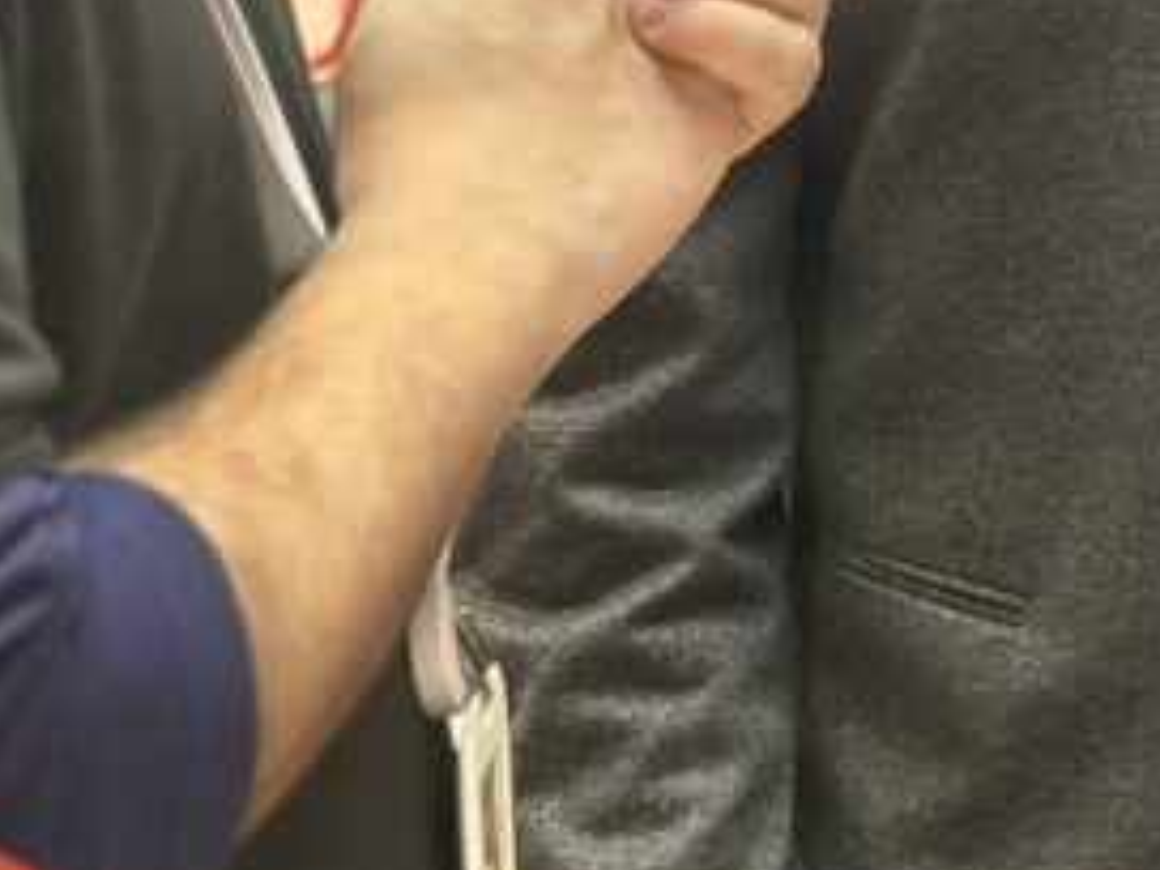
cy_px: -422
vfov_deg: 6.9
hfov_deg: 9.0
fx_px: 7104
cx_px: 1859
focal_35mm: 212
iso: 100
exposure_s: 1/120
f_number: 1.78
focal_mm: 6.86
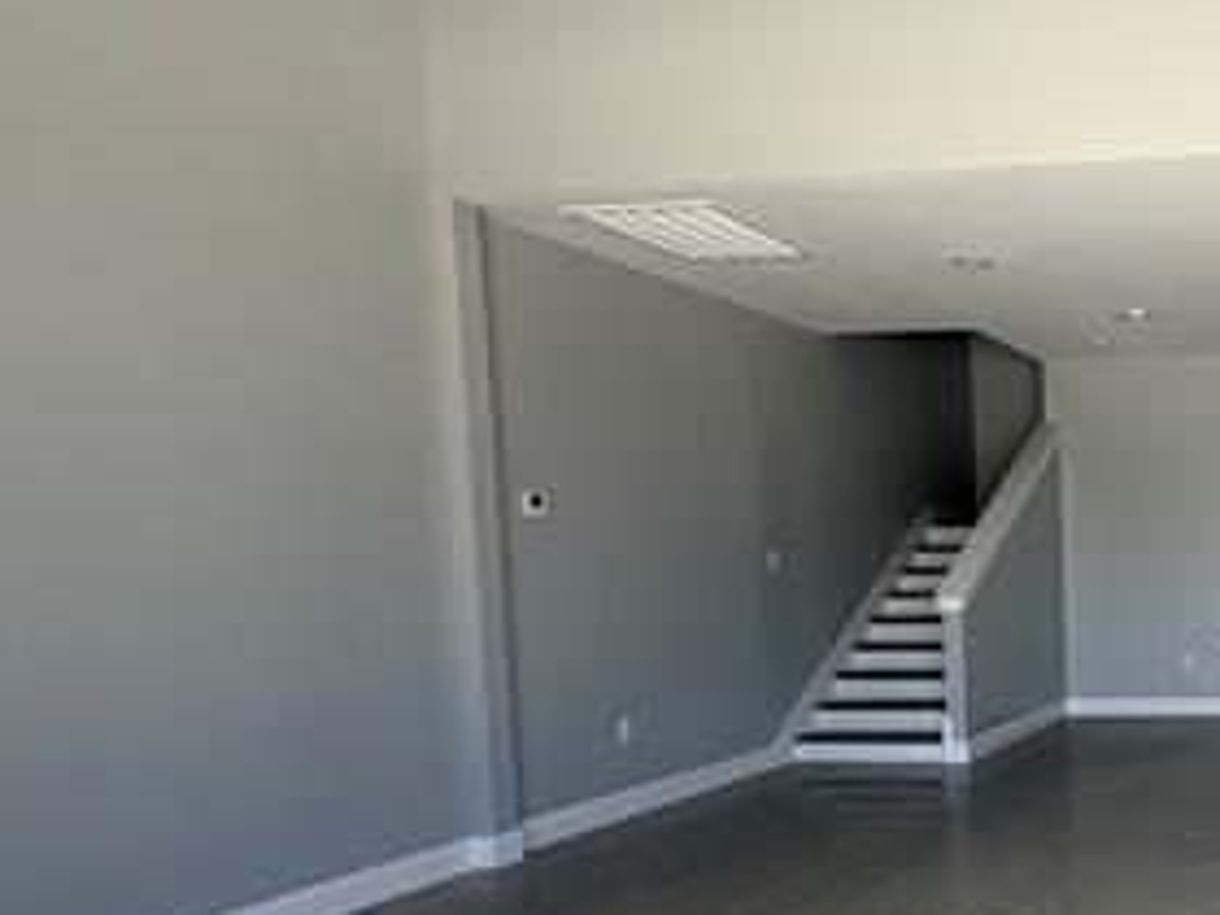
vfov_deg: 43.4
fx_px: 1128
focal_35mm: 32
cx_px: 1290
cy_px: 623
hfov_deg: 45.3
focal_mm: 2.22
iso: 80
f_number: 2.2
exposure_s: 1/121
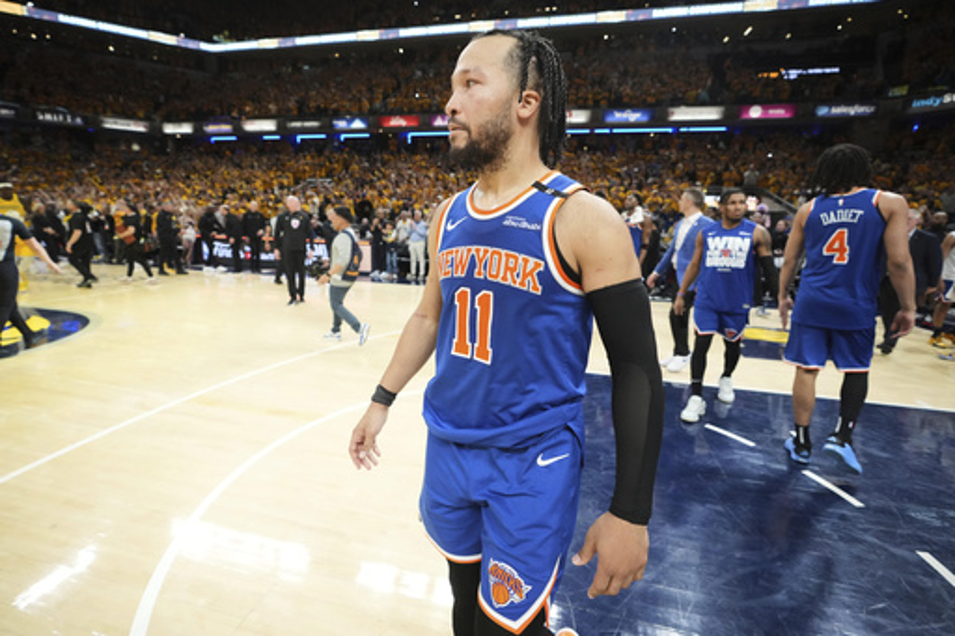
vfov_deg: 73.7
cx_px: 478
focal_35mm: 16
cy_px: 318
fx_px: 424
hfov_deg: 96.8
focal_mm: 16
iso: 4000
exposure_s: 1/1600
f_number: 2.8
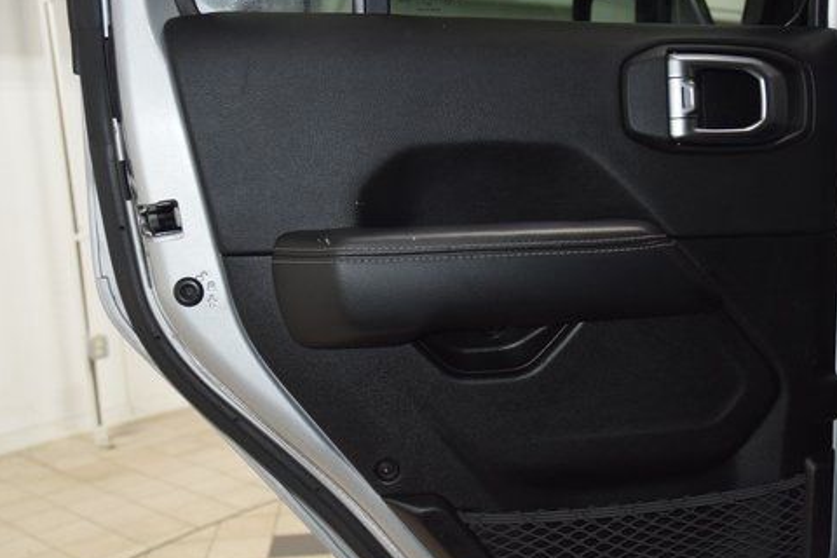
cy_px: 336
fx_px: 1023
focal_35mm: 44
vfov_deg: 30.4
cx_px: 499
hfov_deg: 44.3
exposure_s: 1/60
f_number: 3.5
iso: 1250
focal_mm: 22
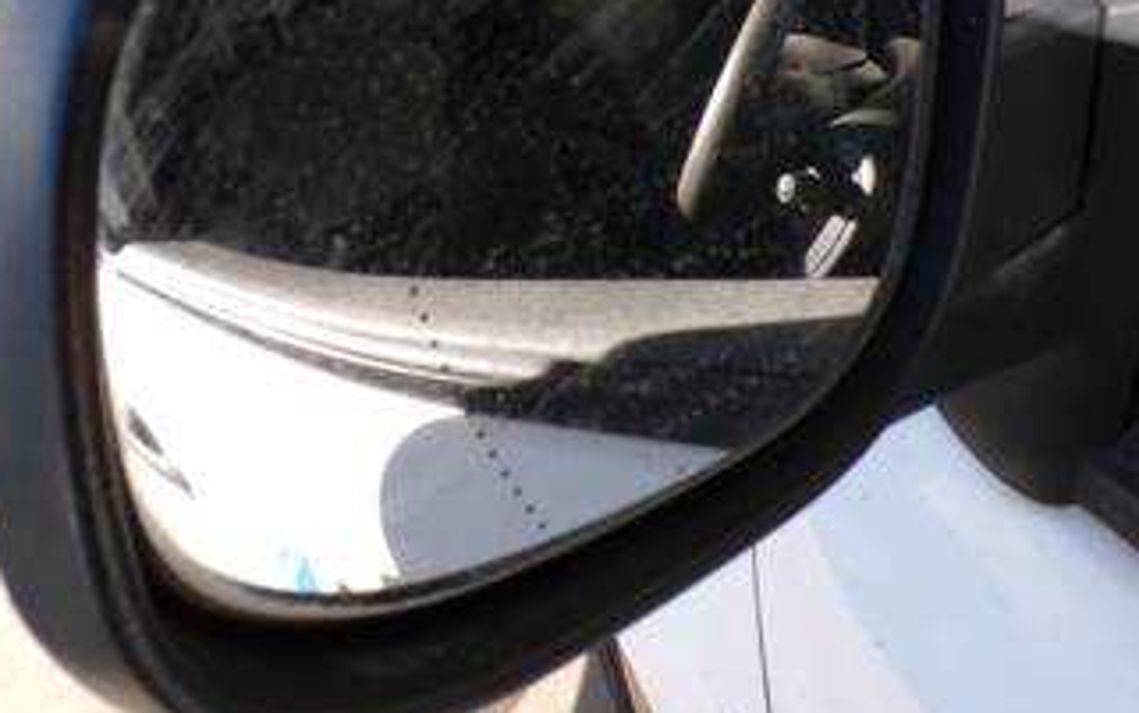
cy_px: 202
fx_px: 1180
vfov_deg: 33.1
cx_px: 749
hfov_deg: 50.7
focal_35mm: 38
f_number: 5.8
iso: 100
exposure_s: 1/105
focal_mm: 4.3
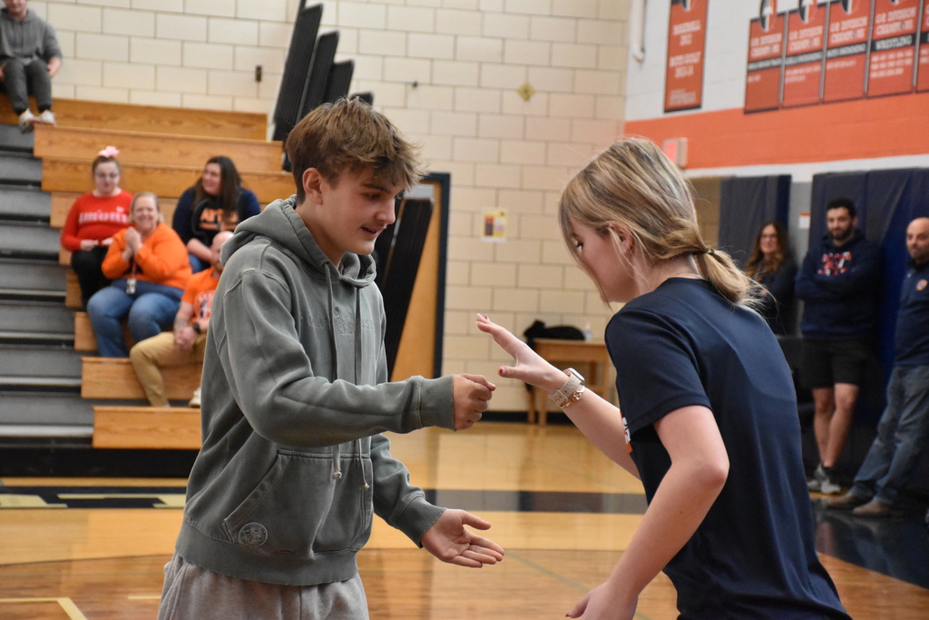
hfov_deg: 21.9
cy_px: 310
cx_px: 464
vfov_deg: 14.7
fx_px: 2400
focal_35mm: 93
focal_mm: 62
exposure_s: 1/500
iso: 6400
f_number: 5
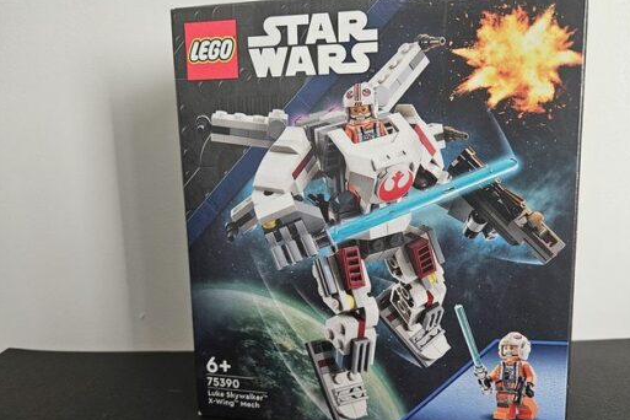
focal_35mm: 28
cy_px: 231
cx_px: 365
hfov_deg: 65.1
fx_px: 490
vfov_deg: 46.3
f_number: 1.8
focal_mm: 5.4
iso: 500
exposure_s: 1/100
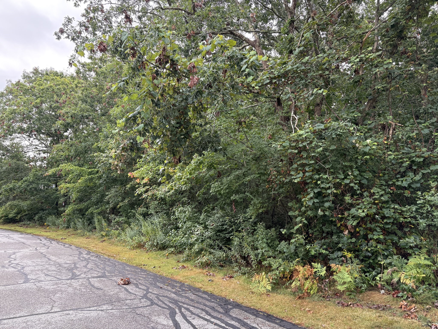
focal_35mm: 26
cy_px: 164
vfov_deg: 53.1
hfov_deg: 67.3
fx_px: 329
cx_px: 219
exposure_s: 1/242
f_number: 1.6
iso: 80
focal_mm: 5.96
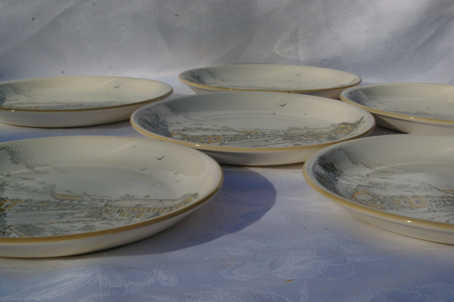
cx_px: 227
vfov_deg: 34.1
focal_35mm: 39
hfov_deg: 49.6
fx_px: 491
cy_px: 151
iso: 1600
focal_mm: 26
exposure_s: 1/1000
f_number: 13
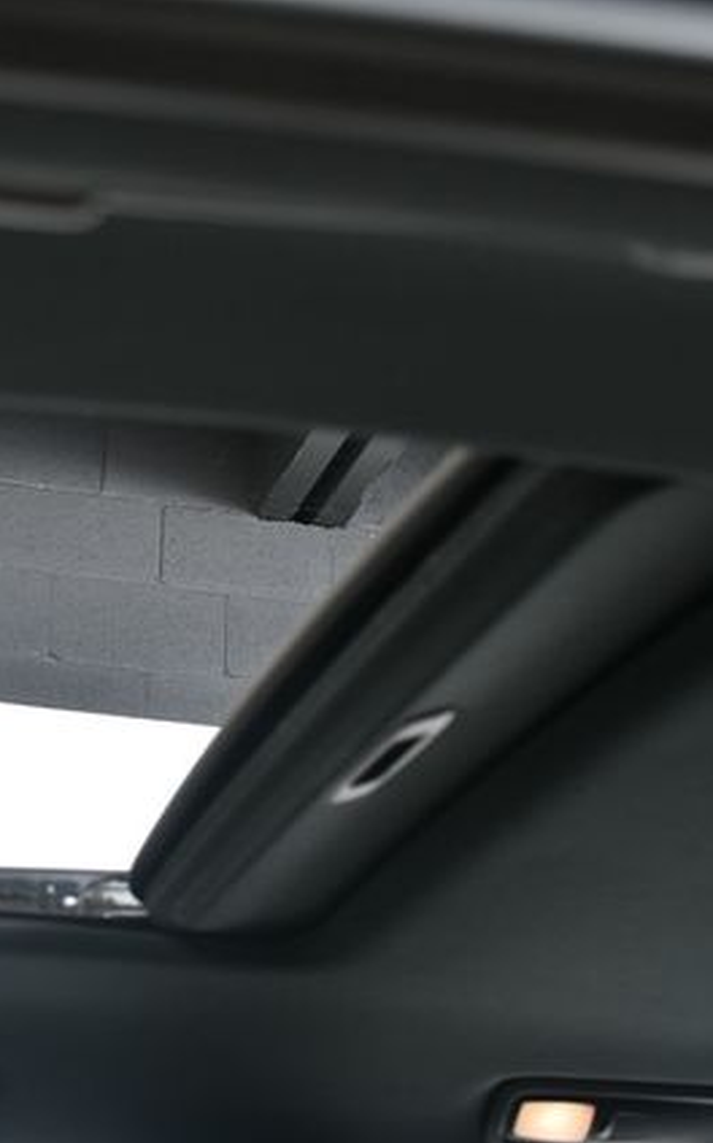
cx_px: 100
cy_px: 573
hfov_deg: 17.4
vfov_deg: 27.9
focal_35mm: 74
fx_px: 2303
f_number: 4
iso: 100
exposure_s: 1/160
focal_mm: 32
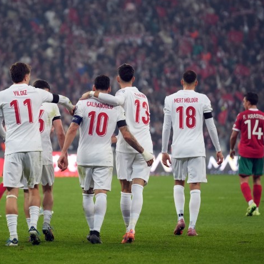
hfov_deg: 5.1
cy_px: 132
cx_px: 69
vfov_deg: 5.1
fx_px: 2985
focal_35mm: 346
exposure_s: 1/1250
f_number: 2.8
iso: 2000
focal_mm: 180
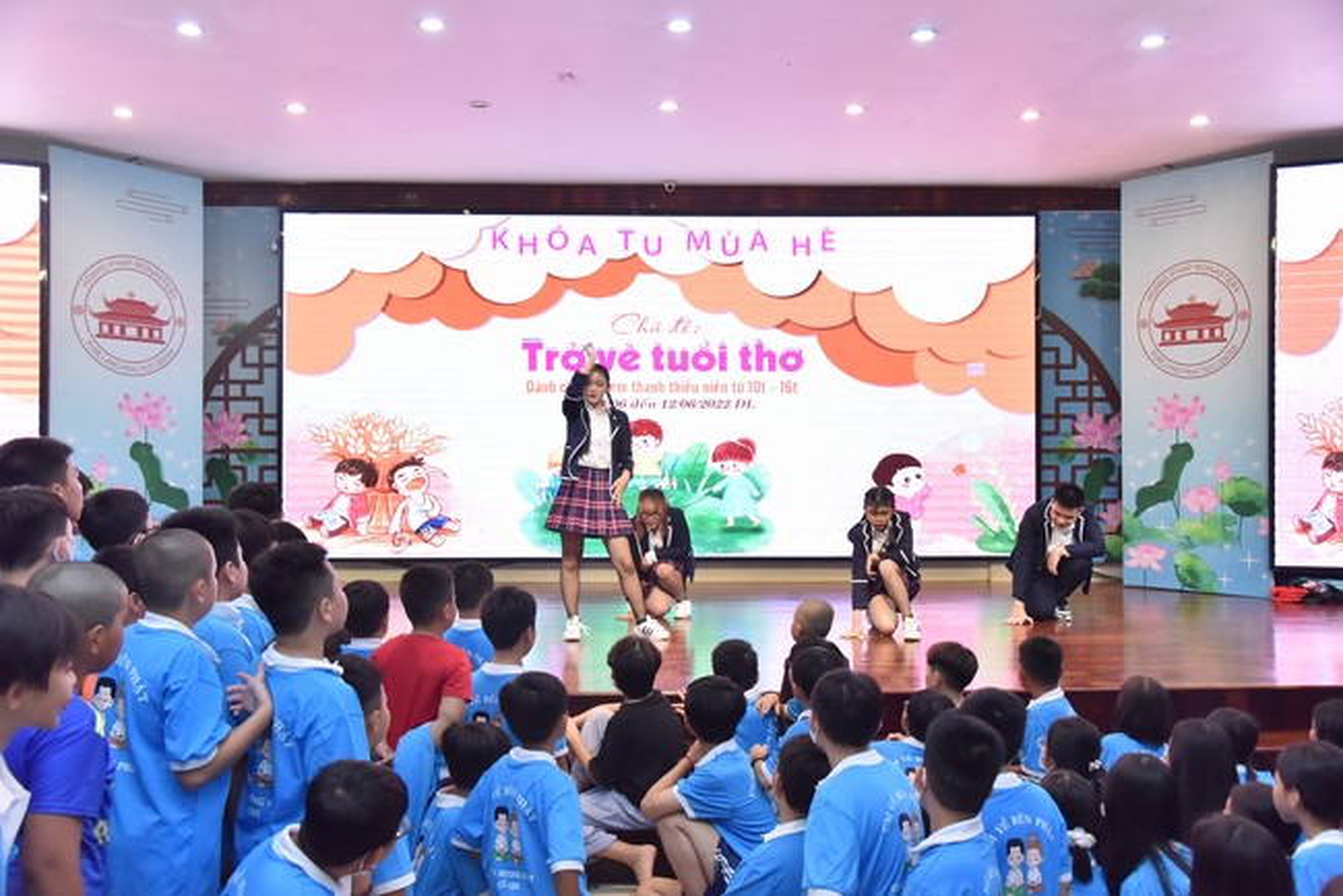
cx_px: 672
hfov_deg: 55.8
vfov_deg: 38.9
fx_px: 1269
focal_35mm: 34
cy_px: 448
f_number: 5
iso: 3200
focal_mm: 34
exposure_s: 1/160
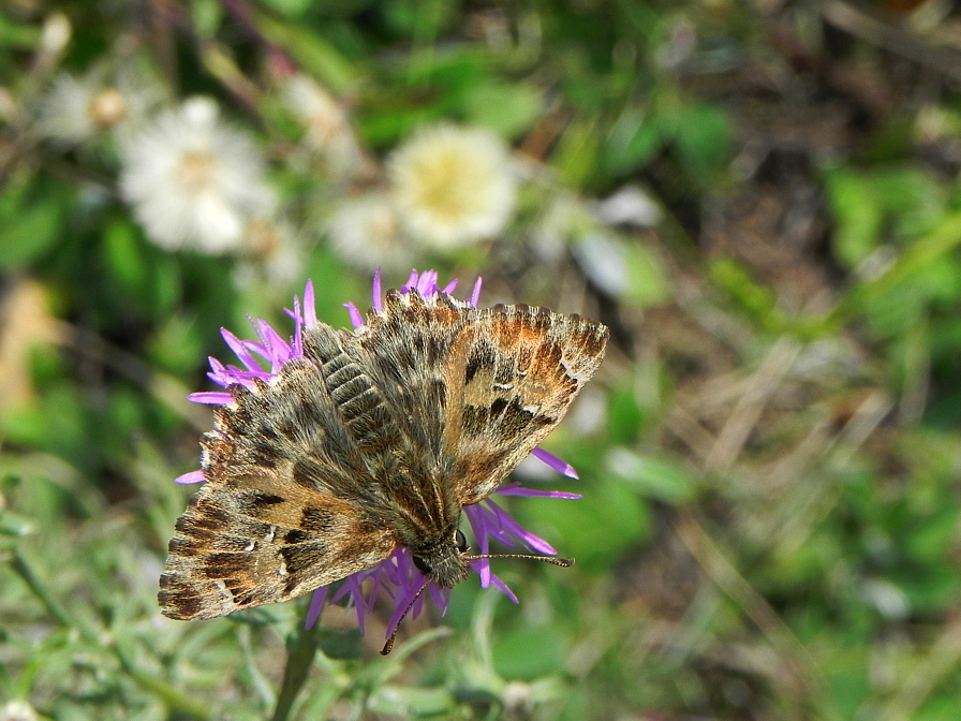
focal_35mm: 120
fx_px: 3331
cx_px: 420
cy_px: 408
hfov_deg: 16.4
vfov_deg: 12.3
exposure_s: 1/303
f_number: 7.1
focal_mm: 18.8
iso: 160
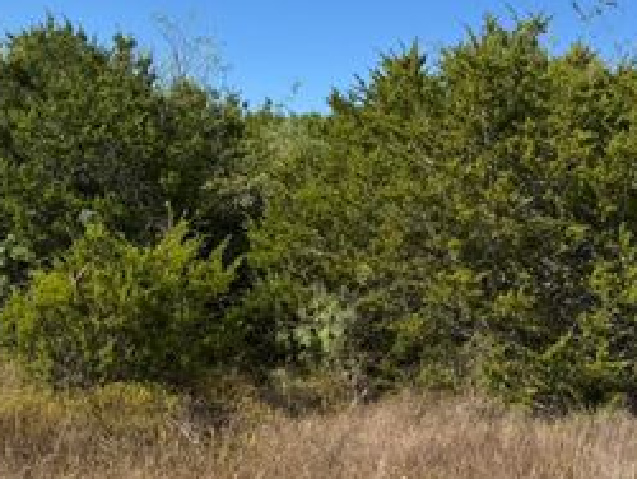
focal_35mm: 48
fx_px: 884
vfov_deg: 30.3
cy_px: 228
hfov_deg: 39.1
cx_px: 436
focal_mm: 6.76
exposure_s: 1/3597
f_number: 1.78
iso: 80
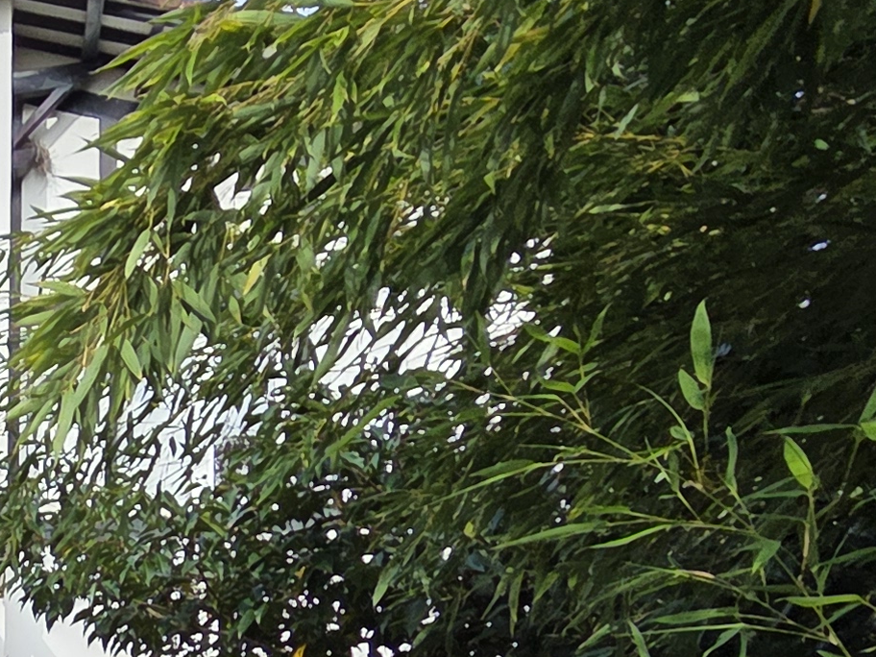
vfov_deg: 22.8
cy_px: 864
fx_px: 1442
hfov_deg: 23.3
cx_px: -587
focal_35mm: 57
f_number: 2.2
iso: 50
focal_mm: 2.2
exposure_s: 1/761
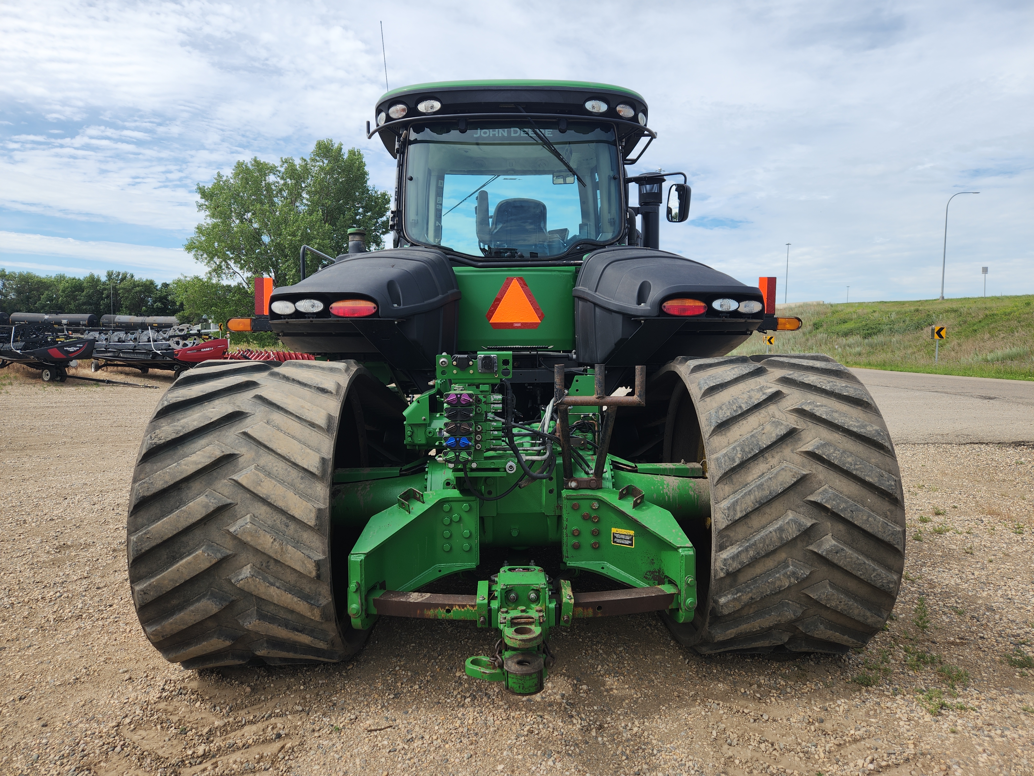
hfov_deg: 73.9
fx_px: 687
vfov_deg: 58.9
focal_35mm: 23
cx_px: 517
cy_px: 388
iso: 20
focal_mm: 5.4
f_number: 1.8
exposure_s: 1/1160
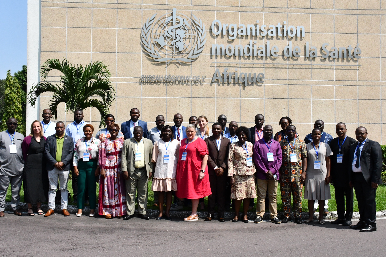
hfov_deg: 53.1
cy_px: 136
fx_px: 386
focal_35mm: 36
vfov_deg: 36.9
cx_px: 192
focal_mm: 22
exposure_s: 1/1250
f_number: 18
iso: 2500
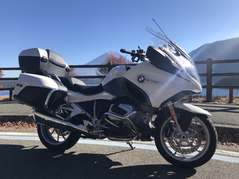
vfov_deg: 49.7
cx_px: 120
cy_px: 90
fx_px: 193
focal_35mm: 28
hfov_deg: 63.4
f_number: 1.8
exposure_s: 1/1808
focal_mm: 3.99
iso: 20
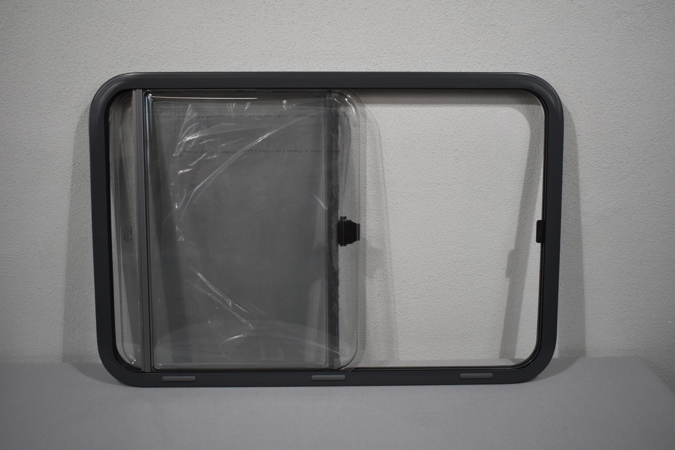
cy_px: 225
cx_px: 338
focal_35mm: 39
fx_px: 731
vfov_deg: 34.2
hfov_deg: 49.6
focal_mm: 26
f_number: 4
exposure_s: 1/250
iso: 450
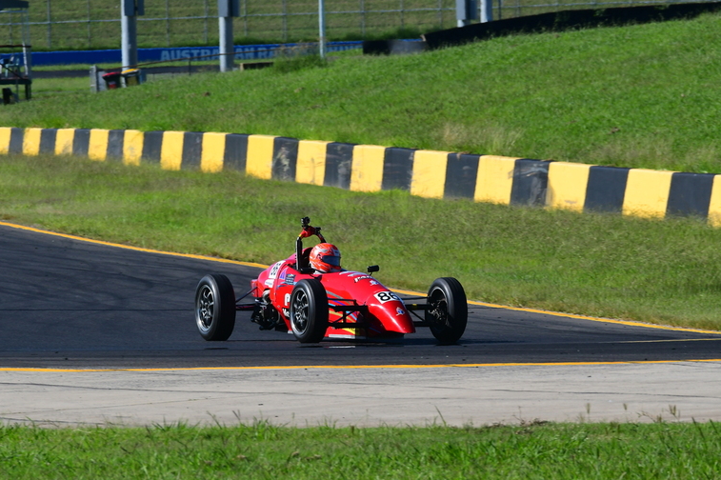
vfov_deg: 2.6
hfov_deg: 3.9
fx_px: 10469
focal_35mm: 523
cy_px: 233
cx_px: 352
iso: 500
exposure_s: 1/640
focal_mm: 330
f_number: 13
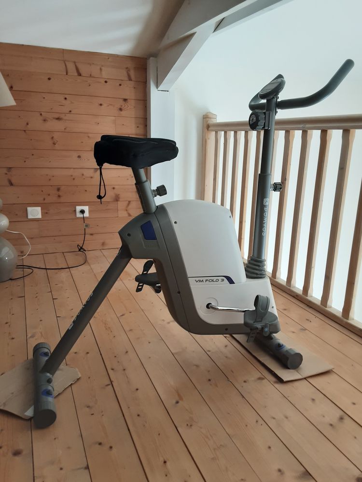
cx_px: 181
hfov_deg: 49.7
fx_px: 390
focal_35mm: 28
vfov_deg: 63.4
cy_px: 241
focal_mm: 2.9
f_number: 1.9
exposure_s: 1/50
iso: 80
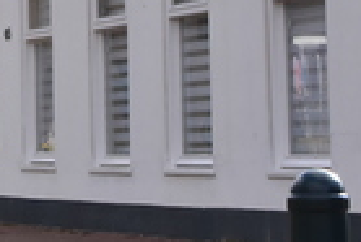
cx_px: -244
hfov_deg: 8.5
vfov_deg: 5.9
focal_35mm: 233
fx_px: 2339
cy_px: -13
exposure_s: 1/1250
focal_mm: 36
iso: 500
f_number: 7.1
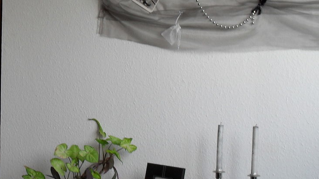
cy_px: 69
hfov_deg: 25.3
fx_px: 702
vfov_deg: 14.5
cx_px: 77
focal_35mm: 83
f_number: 3.2
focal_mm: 6.3
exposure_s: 1/45
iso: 100
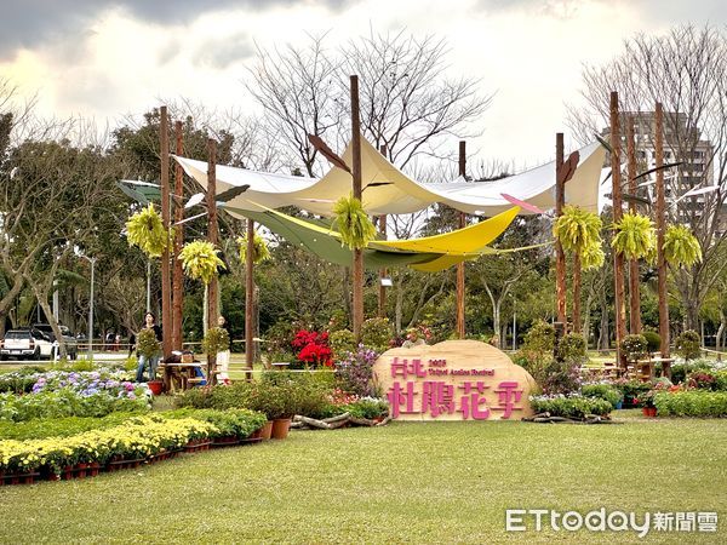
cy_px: 272
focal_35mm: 77
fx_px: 1617
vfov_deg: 19.1
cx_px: 364
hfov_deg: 25.3
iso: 25
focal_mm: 9
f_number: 2.8
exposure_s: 1/359
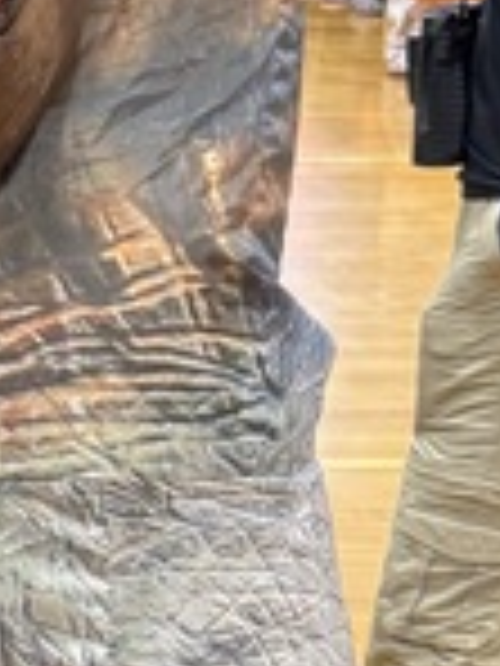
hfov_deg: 10.6
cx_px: -432
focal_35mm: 130
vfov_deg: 15.0
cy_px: 603
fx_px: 2504
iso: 250
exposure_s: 1/60
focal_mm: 6.76
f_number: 1.78
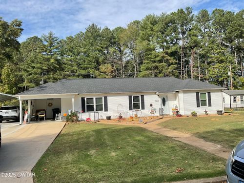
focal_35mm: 29
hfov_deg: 61.7
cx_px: 122
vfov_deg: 48.2
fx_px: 204
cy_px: 92
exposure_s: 1/1626
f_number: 1.8
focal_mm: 3
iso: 16
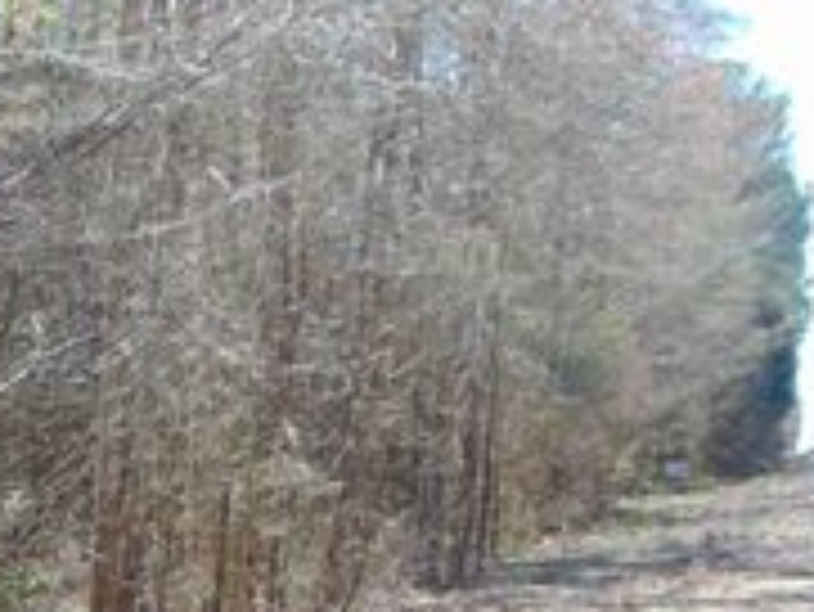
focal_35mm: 69
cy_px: 655
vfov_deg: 20.4
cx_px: -22
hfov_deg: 26.5
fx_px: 1624
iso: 80
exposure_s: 1/200
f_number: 3
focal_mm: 4.5
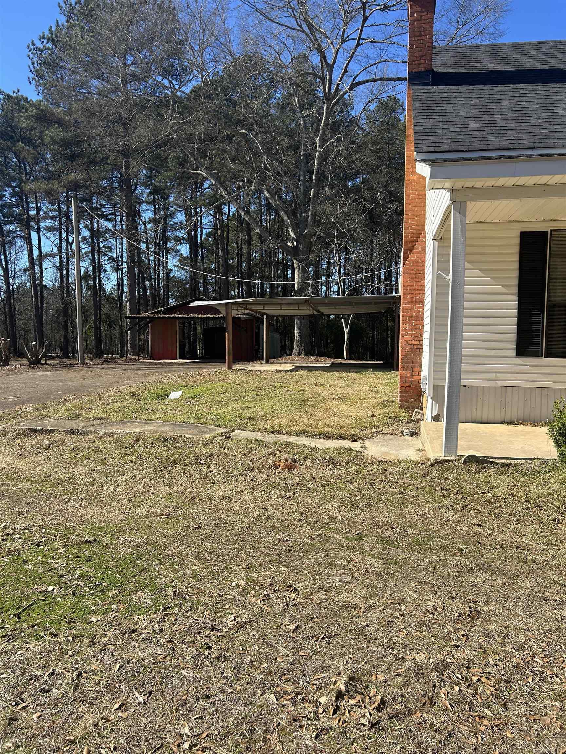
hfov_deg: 53.1
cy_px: 377
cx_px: 283
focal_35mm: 26
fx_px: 567
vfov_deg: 67.3
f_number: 1.5
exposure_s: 1/2571
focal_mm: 5.7
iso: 50
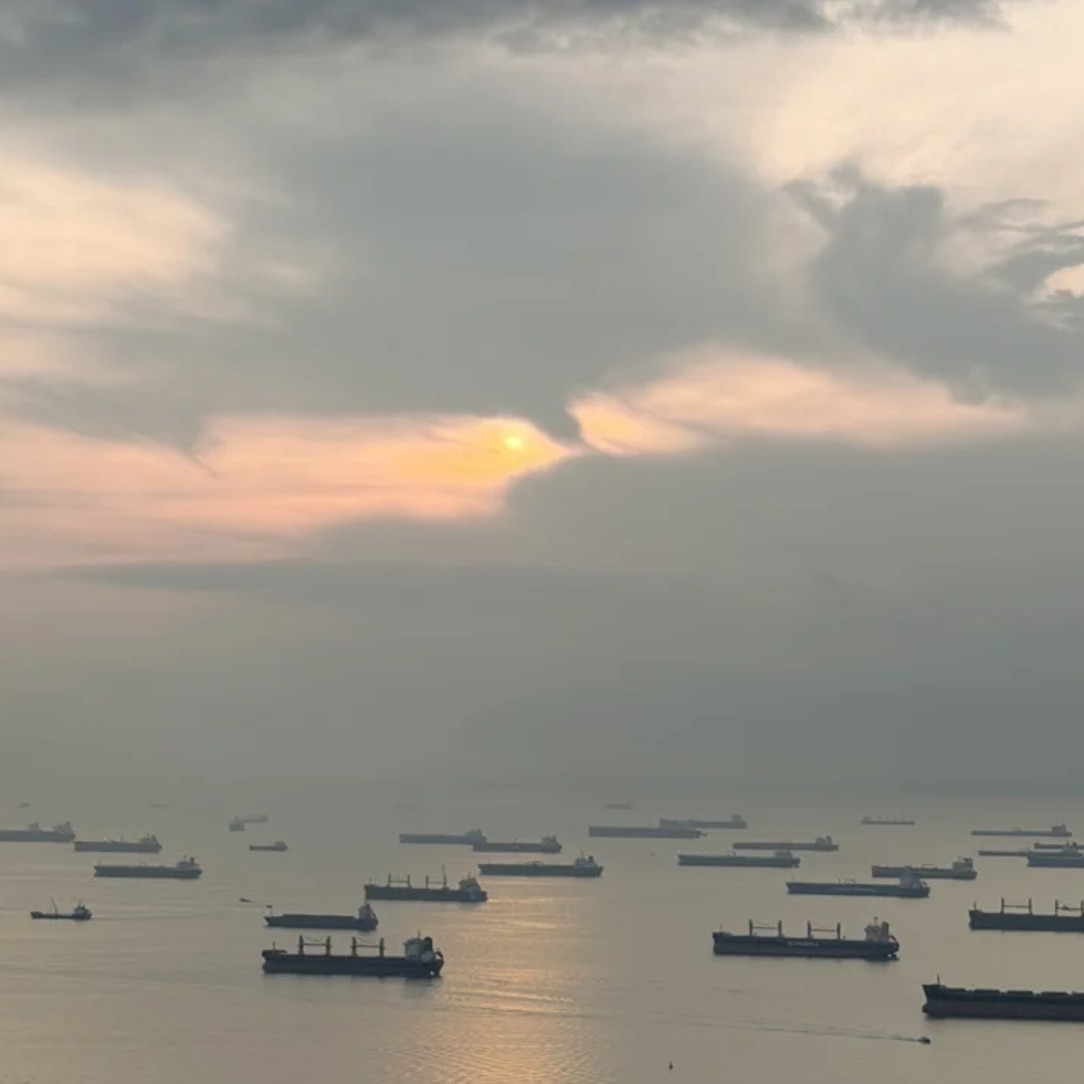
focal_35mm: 86
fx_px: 3047
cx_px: 516
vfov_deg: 20.1
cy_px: 435
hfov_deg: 20.2
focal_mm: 6.76
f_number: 1.78
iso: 80
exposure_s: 1/4098
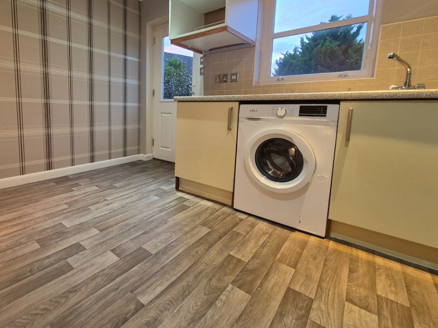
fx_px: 215
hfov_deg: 89.2
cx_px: 163
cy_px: 129
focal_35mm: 17
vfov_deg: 73.8
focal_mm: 1.74
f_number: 2.2
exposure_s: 1/50
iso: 400
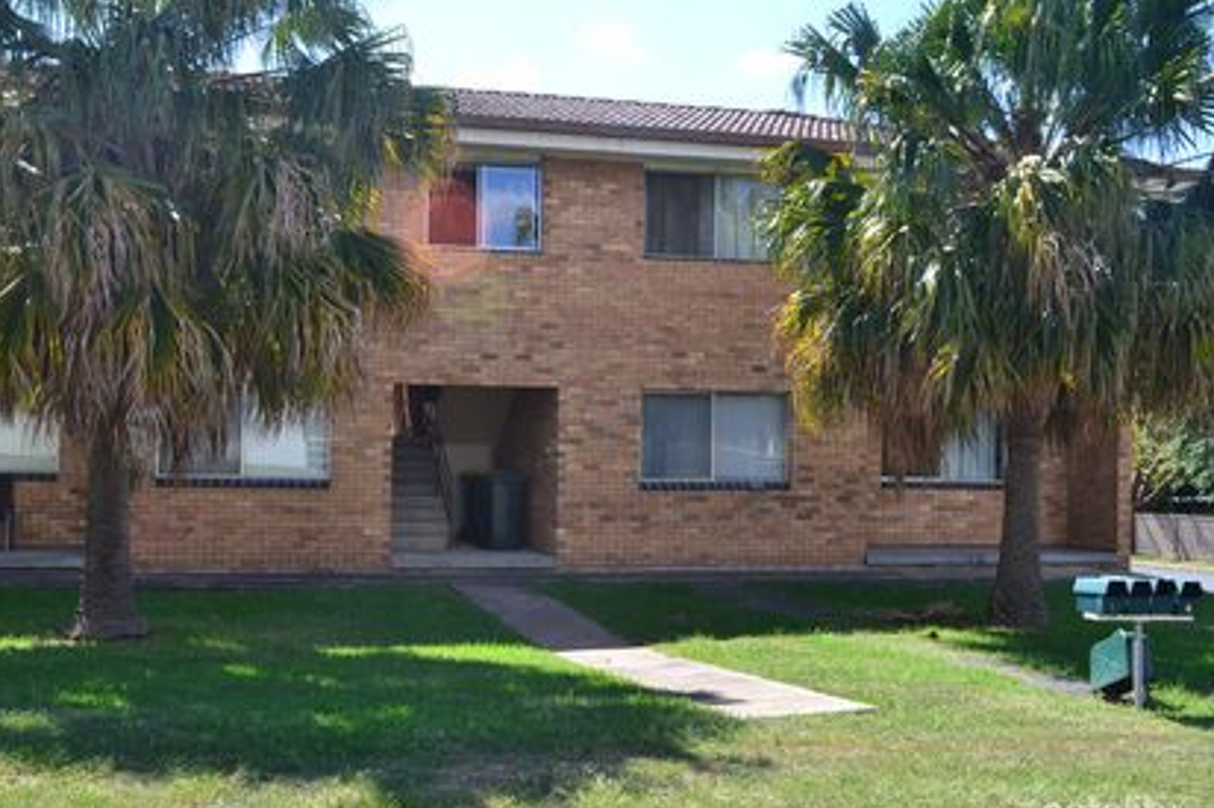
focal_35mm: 41
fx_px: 1382
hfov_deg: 47.3
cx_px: 535
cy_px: 413
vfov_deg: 32.6
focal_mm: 24
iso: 400
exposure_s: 1/160
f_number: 10
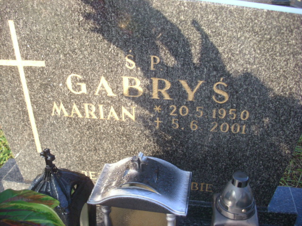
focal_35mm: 37
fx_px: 323
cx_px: 151
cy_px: 113
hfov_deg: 50.1
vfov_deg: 38.7
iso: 100
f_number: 5.6
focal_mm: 6.2
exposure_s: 1/60
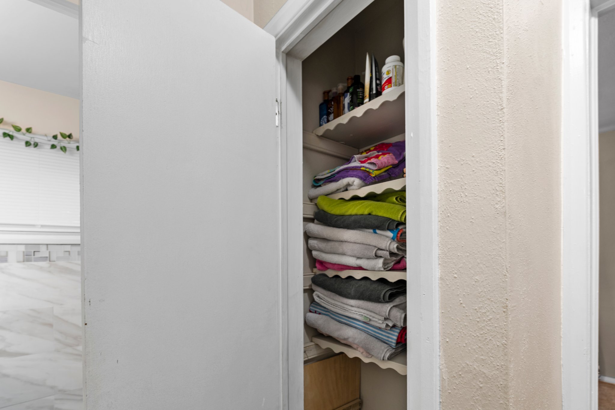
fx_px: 282
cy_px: 205
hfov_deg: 95.0
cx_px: 308
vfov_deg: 72.1
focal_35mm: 16
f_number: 5.6
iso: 400
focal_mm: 16.5
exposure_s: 1/4
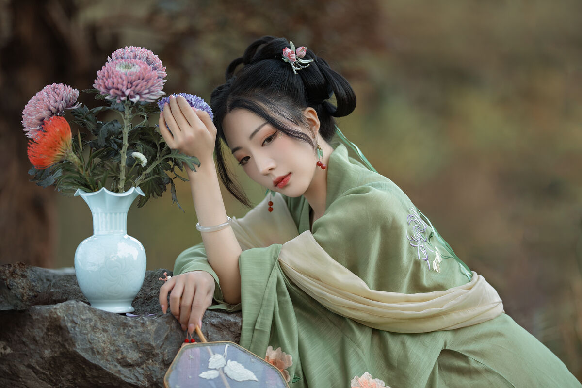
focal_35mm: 134
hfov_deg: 15.3
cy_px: 194
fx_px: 2166
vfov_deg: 10.2
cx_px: 291
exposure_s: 1/160
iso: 100
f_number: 1.8
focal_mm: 135
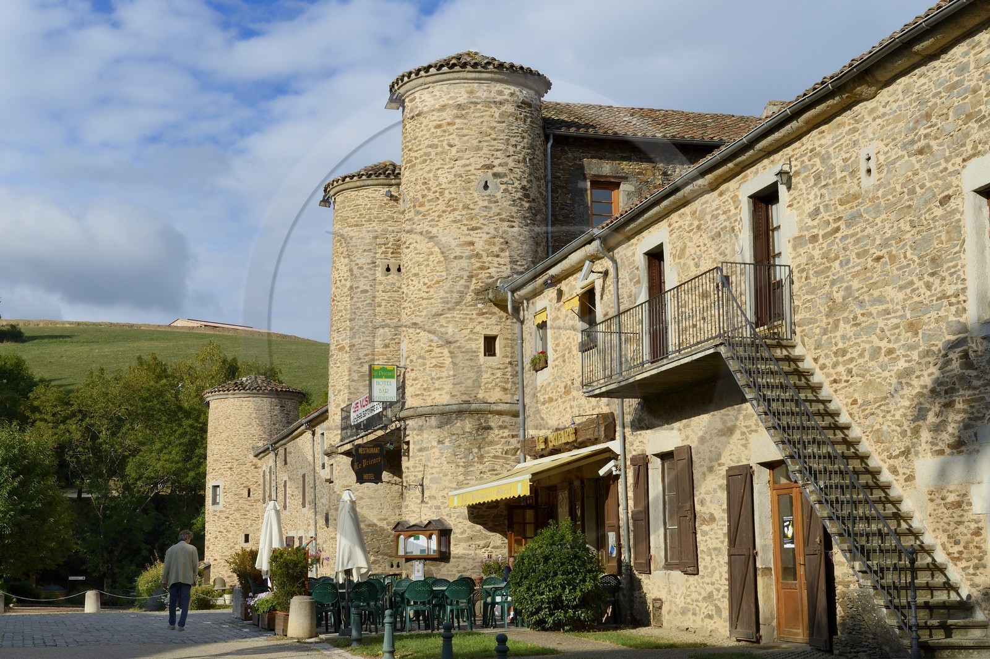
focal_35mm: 50
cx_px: 495
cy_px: 330
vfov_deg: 27.0
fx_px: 1375
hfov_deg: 39.6
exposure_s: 1/160
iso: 200
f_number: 14
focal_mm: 50
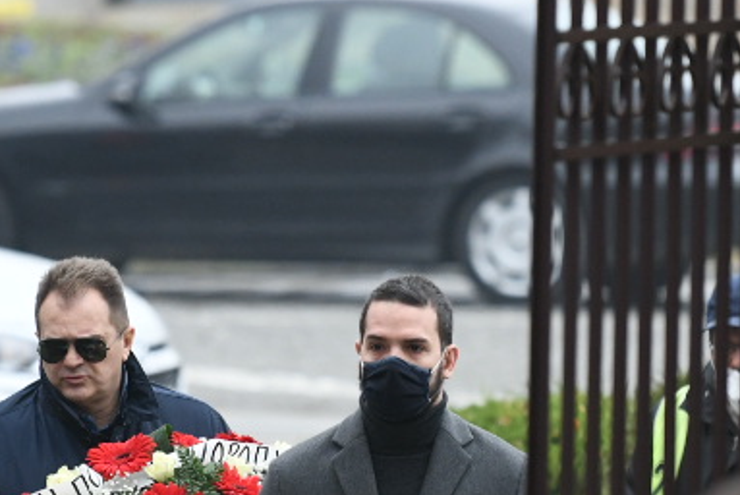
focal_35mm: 845
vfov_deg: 1.6
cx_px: 251
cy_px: 321
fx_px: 17382
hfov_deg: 2.4
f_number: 3.5
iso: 1250
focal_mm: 200
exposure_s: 1/640
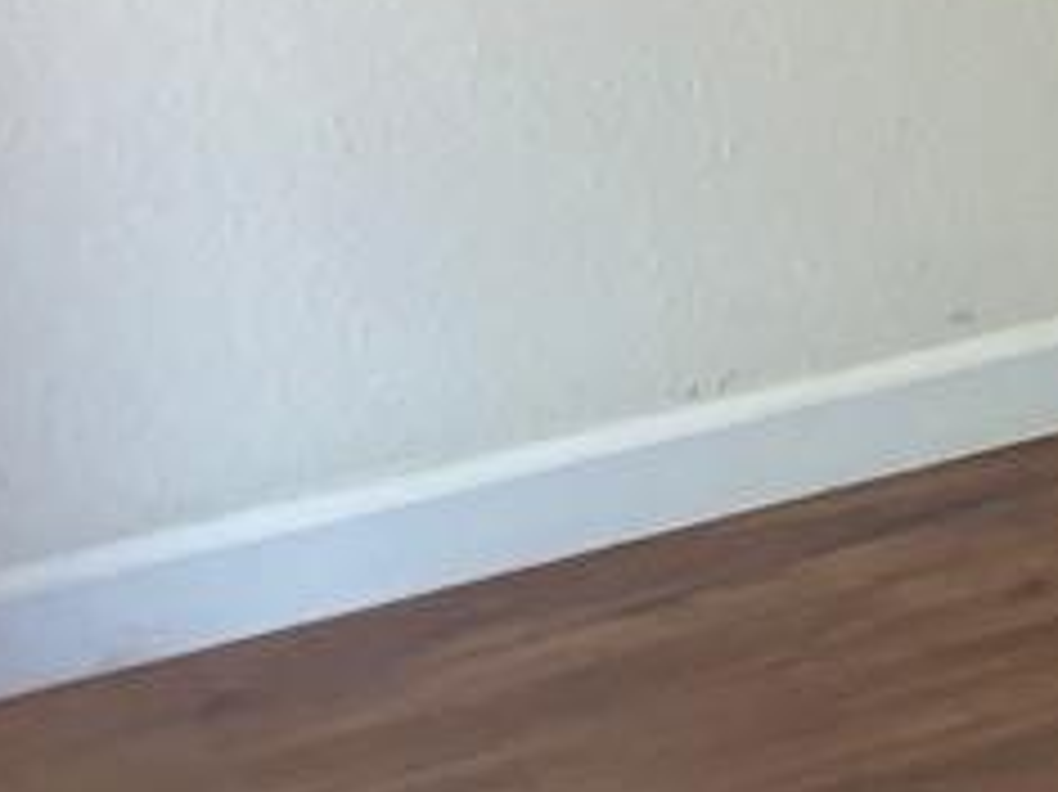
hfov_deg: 9.6
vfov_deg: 8.1
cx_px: 3061
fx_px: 5071
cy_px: -1204
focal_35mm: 166
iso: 200
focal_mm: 4.25
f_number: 1.8
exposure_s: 1/60
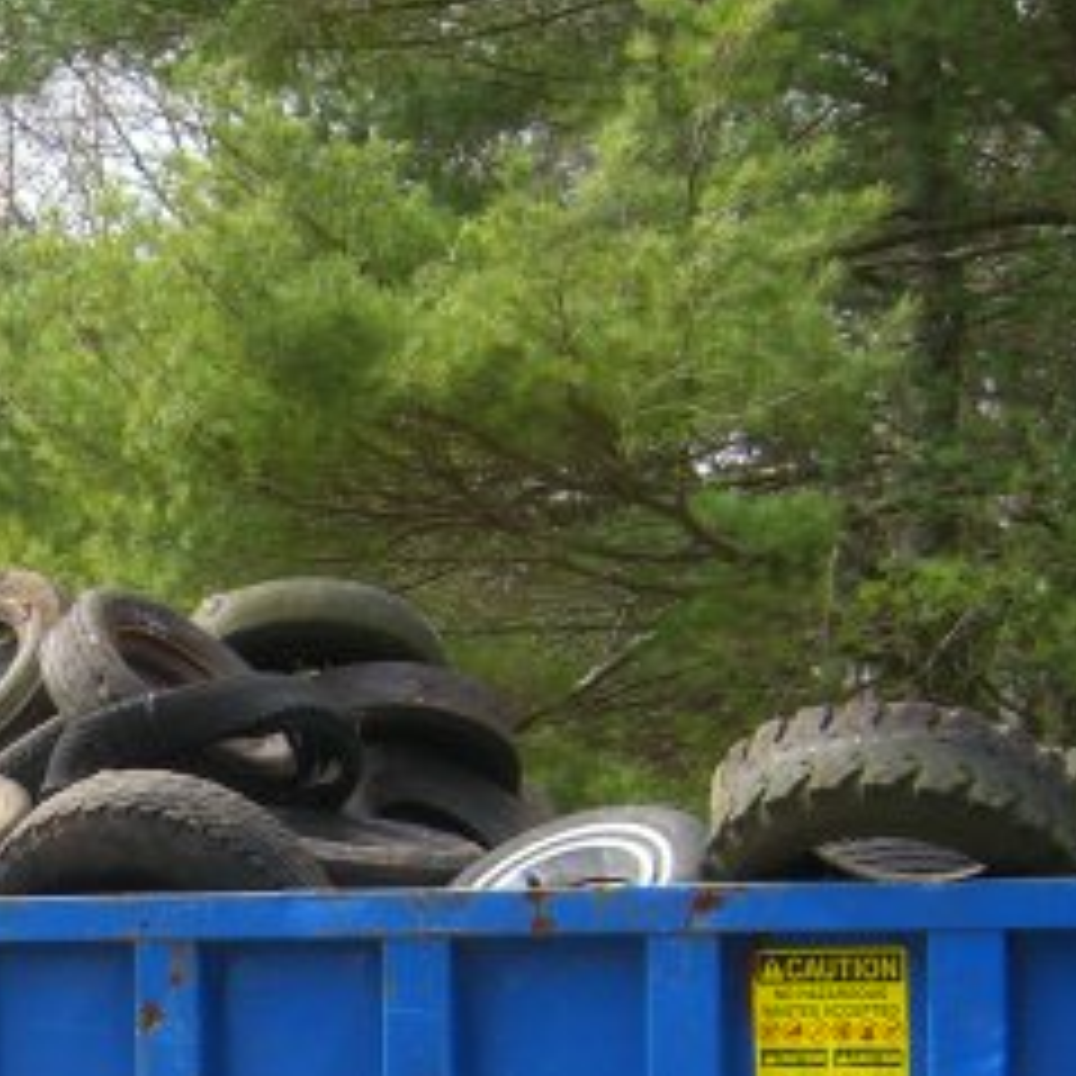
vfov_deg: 18.9
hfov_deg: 18.8
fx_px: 3165
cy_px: 999
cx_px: 27
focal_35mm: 90
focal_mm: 7.9
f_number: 2.8
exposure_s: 1/800
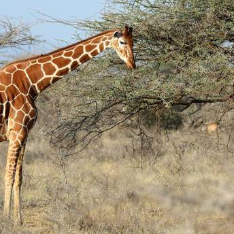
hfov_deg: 2.9
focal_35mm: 596
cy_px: 114
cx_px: 150
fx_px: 4558
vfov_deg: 2.9
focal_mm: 230
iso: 200
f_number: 5.3
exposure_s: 1/500
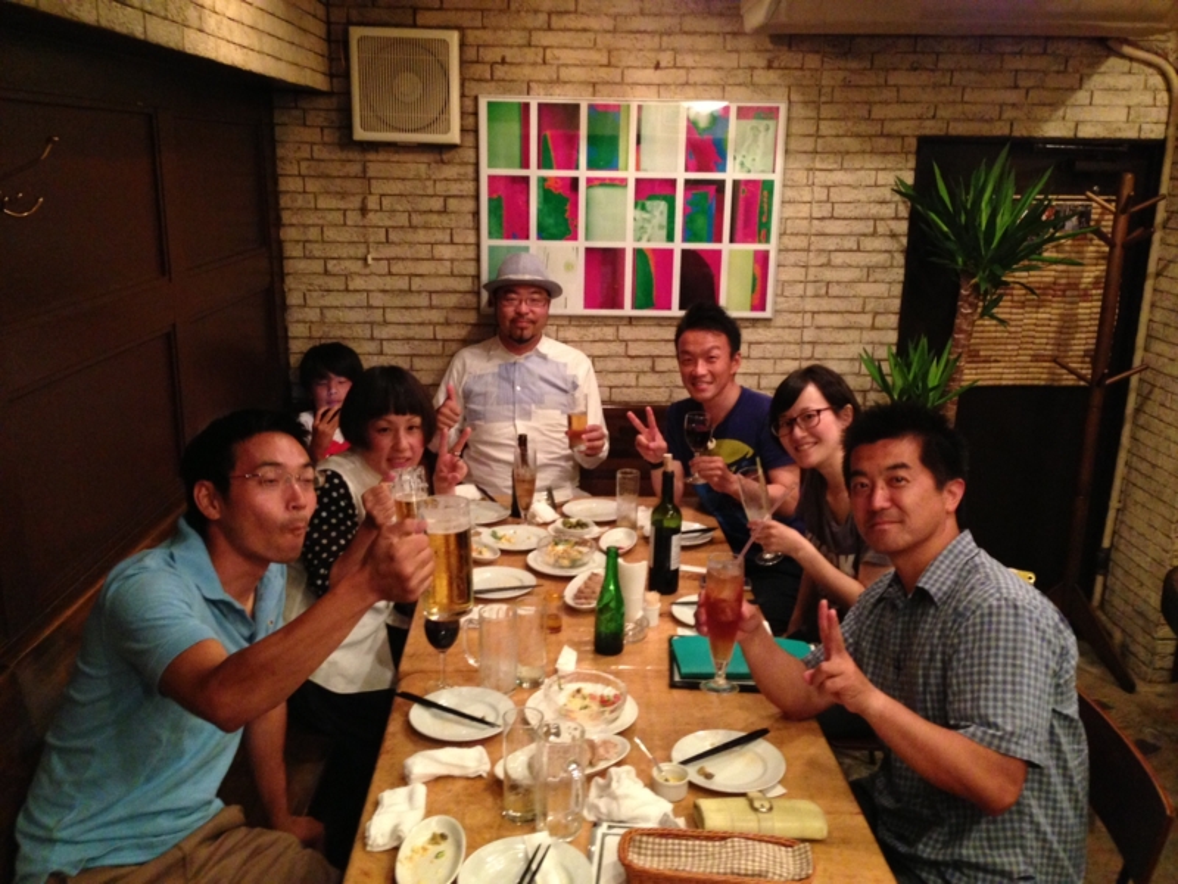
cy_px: 442
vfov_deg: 42.9
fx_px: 1123
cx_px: 589
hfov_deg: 55.4
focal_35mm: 33
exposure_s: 1/20
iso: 320
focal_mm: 4.13
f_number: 2.4
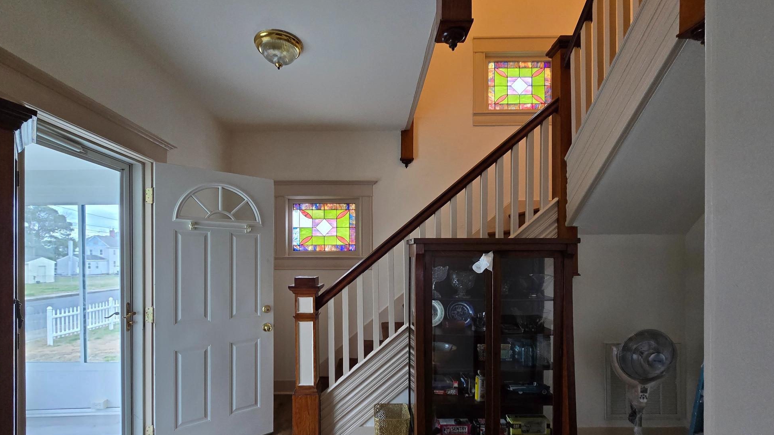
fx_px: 308
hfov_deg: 102.9
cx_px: 367
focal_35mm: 15
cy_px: 255
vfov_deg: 70.0
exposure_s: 1/60
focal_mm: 2.2
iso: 250
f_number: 2.2
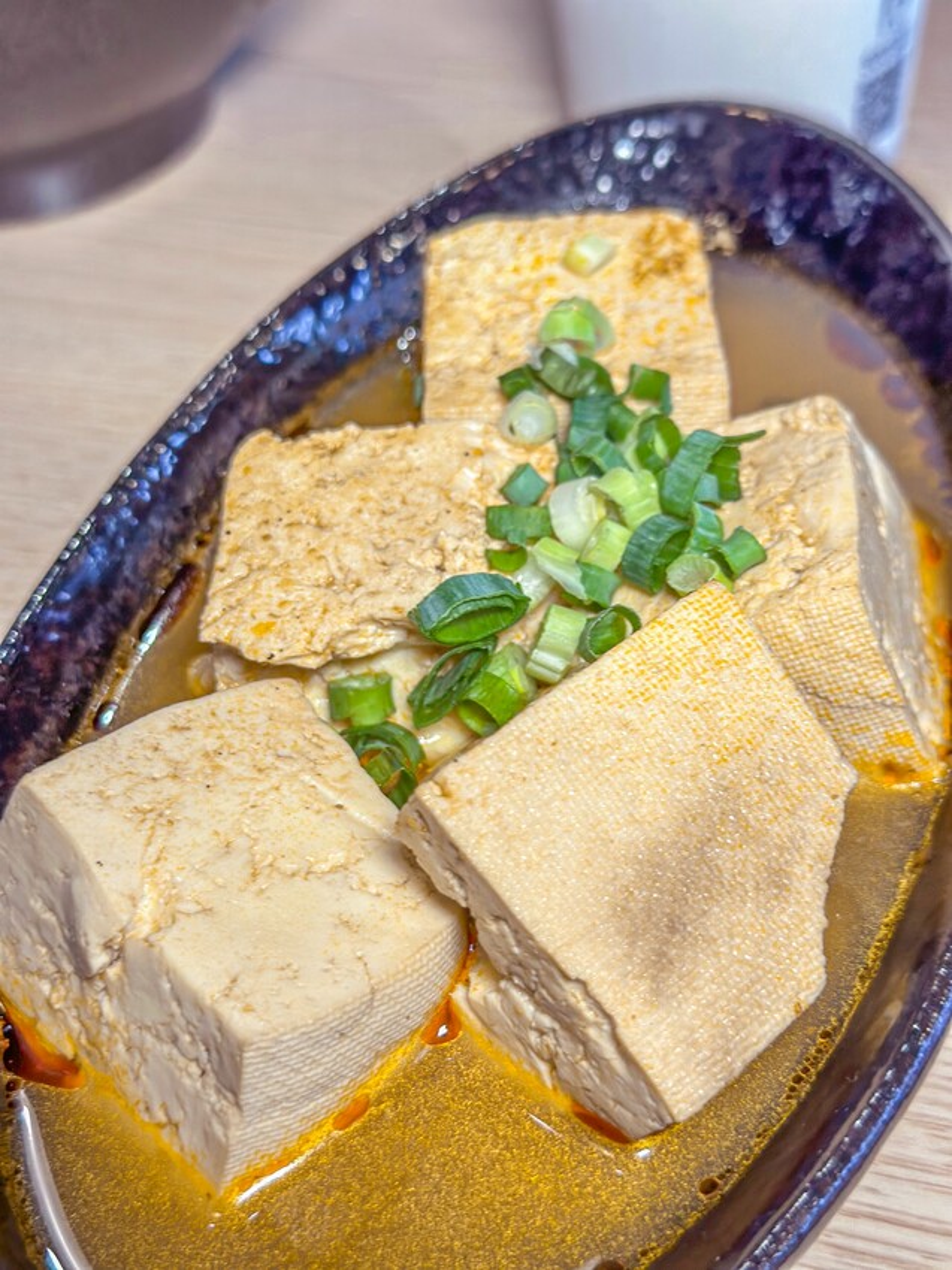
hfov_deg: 30.3
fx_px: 1761
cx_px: 476
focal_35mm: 48
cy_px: 635
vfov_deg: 39.7
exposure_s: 1/60
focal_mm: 6.86
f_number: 1.8
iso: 80
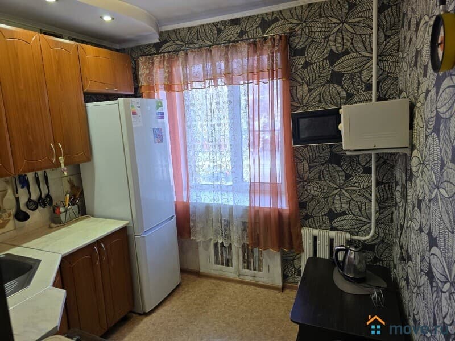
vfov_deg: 58.9
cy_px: 170
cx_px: 228
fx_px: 302
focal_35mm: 23
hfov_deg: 73.9
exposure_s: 1/100
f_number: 1.7
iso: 125
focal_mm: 6.3
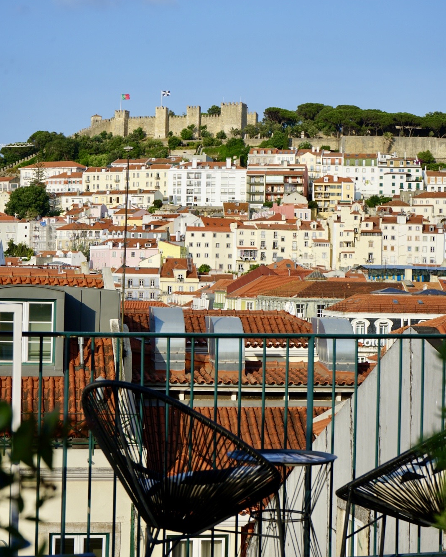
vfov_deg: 25.7
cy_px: 245
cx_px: 221
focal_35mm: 74
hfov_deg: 20.7
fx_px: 1221
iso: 100
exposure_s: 1/160
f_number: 11
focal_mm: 65
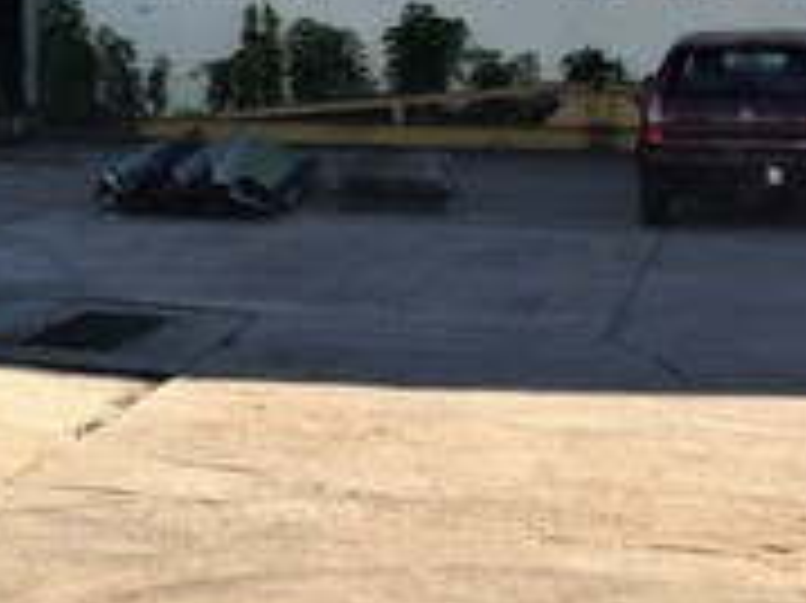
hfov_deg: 21.8
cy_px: -11
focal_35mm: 81
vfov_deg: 17.7
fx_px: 1885
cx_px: -230
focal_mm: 4.15
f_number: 2.2
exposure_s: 1/898
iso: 32
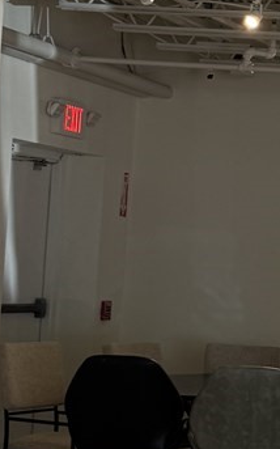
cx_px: 365
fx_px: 1394
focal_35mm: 114
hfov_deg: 11.2
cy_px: 296
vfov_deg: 18.2
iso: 64
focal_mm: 6.76
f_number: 1.78
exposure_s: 1/72
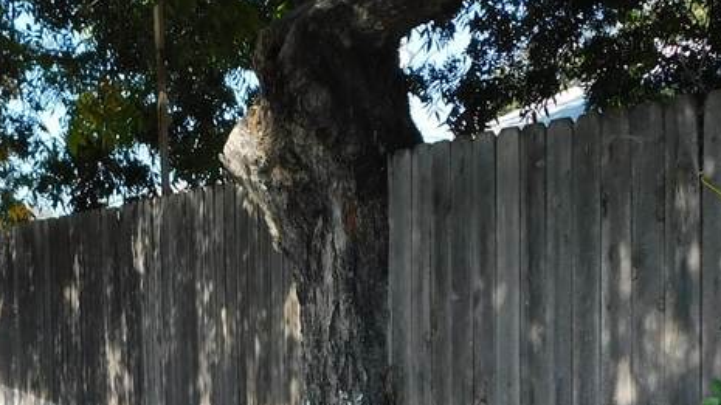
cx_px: 133
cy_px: 292
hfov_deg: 29.8
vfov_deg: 17.4
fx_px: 1318
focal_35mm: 69
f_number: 3
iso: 125
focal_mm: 4
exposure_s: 1/500
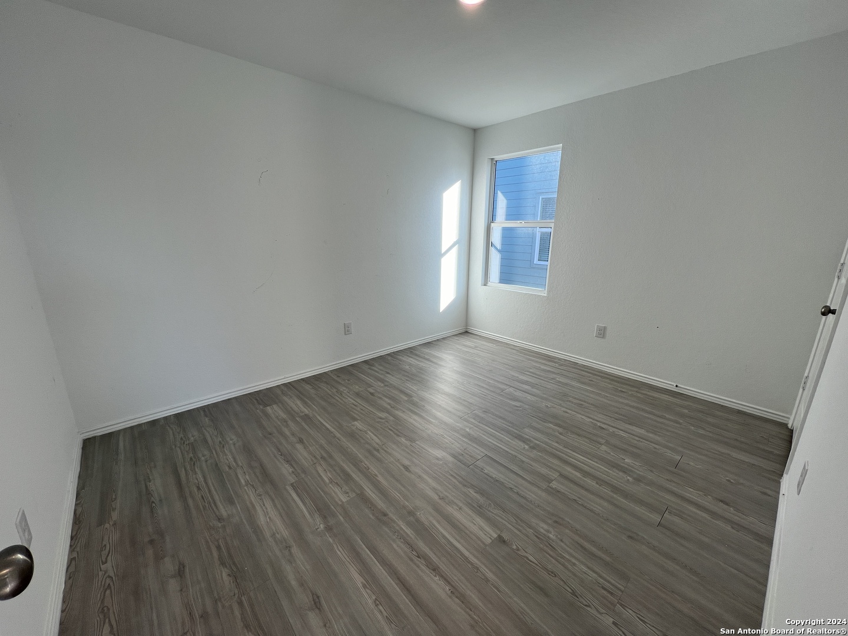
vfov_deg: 89.9
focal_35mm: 13
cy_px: 318
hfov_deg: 106.2
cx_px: 424
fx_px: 318
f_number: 1.8
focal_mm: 1.57
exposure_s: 1/120
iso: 32
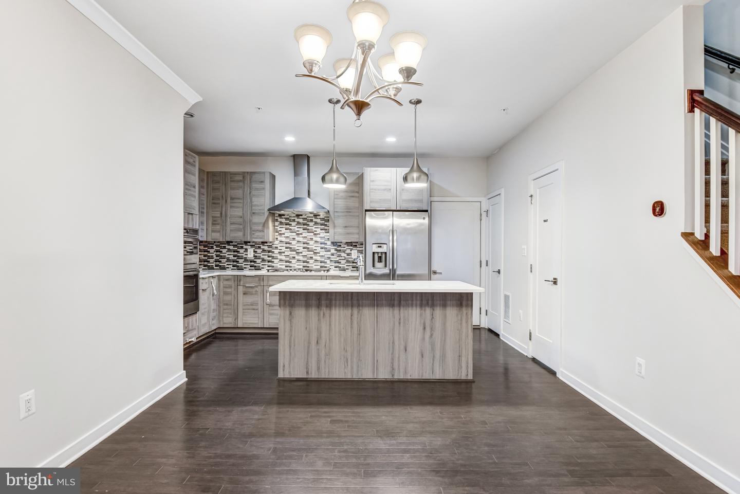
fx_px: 350
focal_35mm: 17
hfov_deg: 93.3
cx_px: 370
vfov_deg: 70.5
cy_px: 247
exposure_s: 1/6
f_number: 8
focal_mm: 17
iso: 400
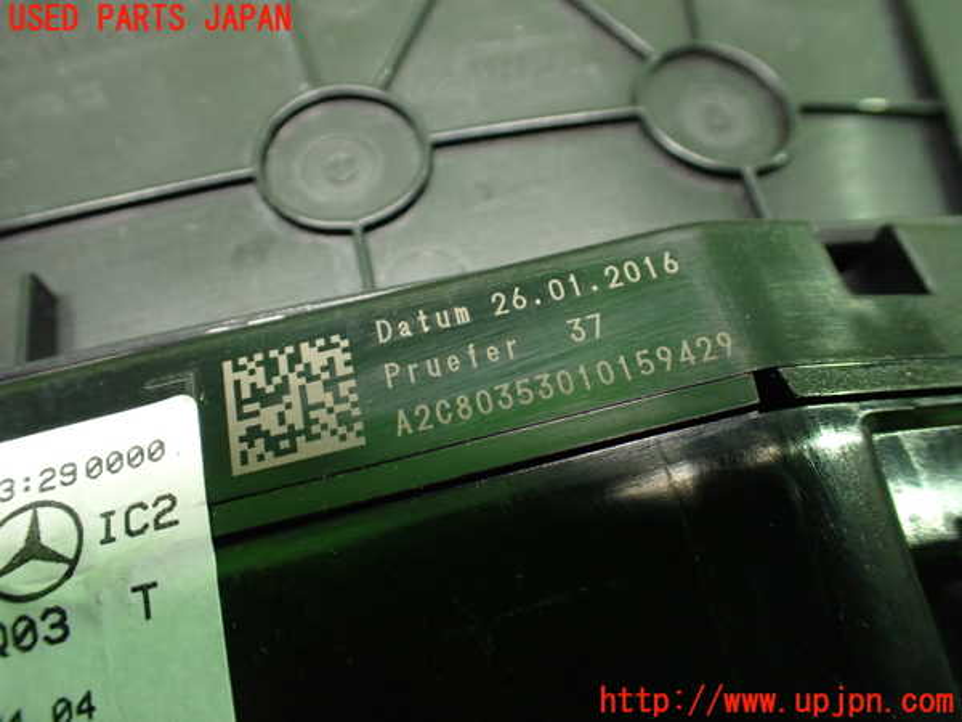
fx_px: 834
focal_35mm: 30
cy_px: 361
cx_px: 481
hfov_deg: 60.0
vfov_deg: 46.8
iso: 800
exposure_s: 1/50
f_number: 2.3
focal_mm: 5.4
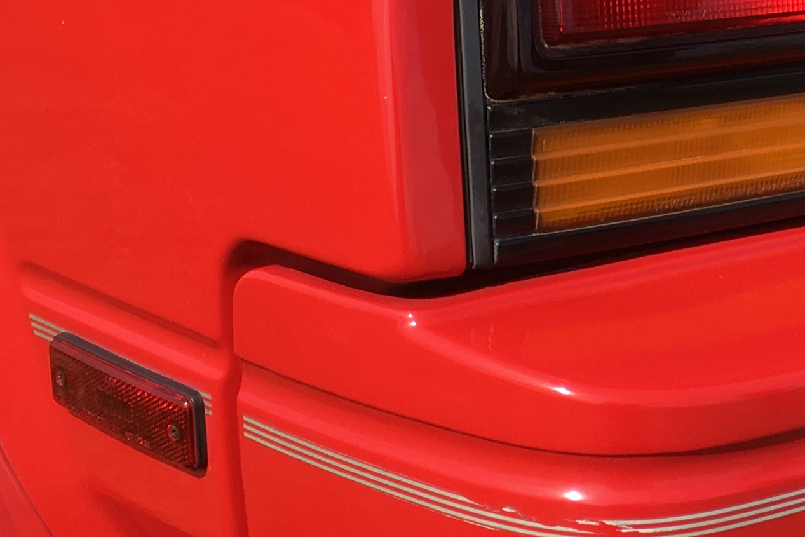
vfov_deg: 14.0
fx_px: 2147
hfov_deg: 20.6
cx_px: 801
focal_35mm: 96
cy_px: -8
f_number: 2.2
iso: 25
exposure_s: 1/1068
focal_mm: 4.15
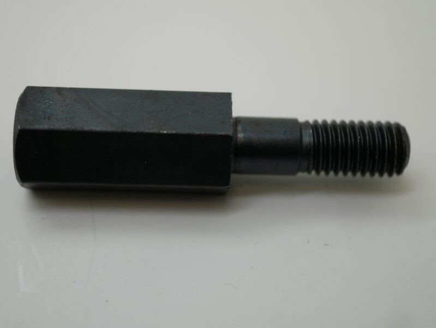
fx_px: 756
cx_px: 218
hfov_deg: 32.2
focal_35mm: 60
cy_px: 164
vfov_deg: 24.4
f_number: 2.8
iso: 200
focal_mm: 30
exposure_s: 1/80
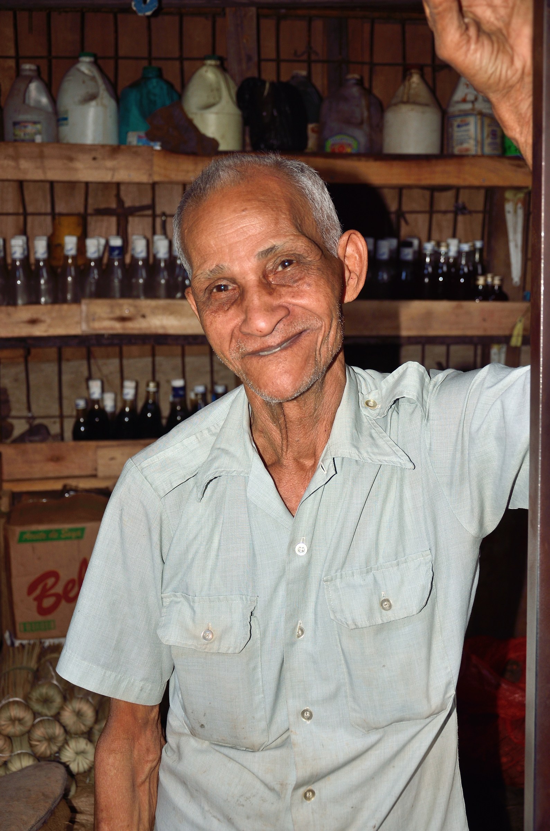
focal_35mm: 45
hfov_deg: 29.7
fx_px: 1036
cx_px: 275
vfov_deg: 43.7
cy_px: 416
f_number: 4.2
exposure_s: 1/60
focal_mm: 30
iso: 100
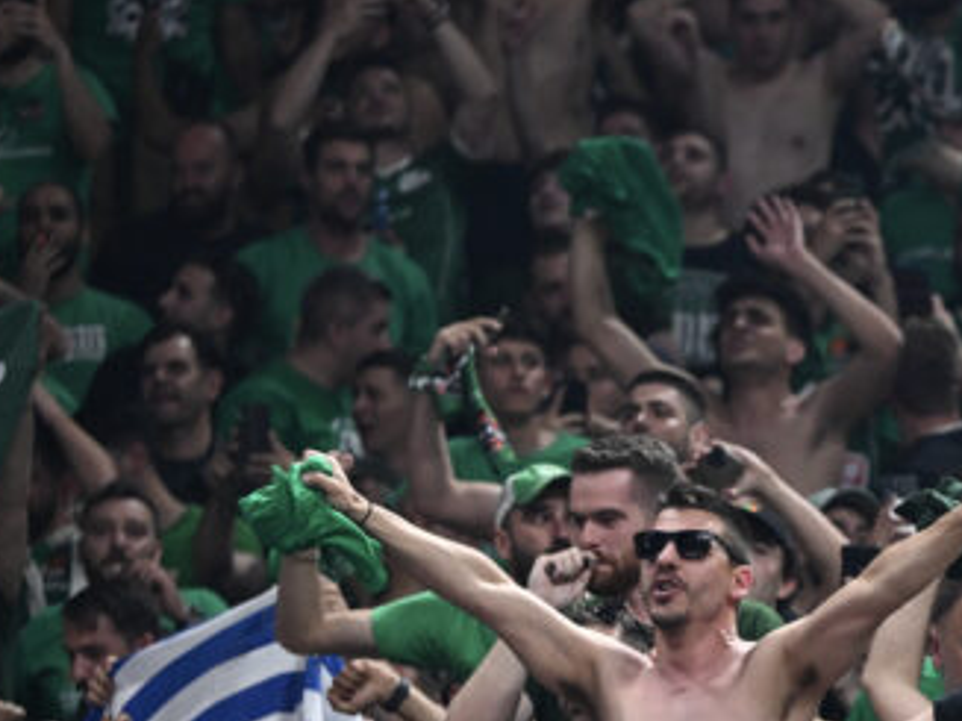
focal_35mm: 482
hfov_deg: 4.1
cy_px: 952
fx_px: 13390
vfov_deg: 3.1
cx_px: 1439
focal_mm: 160
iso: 2000
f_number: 3.5
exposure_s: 1/500
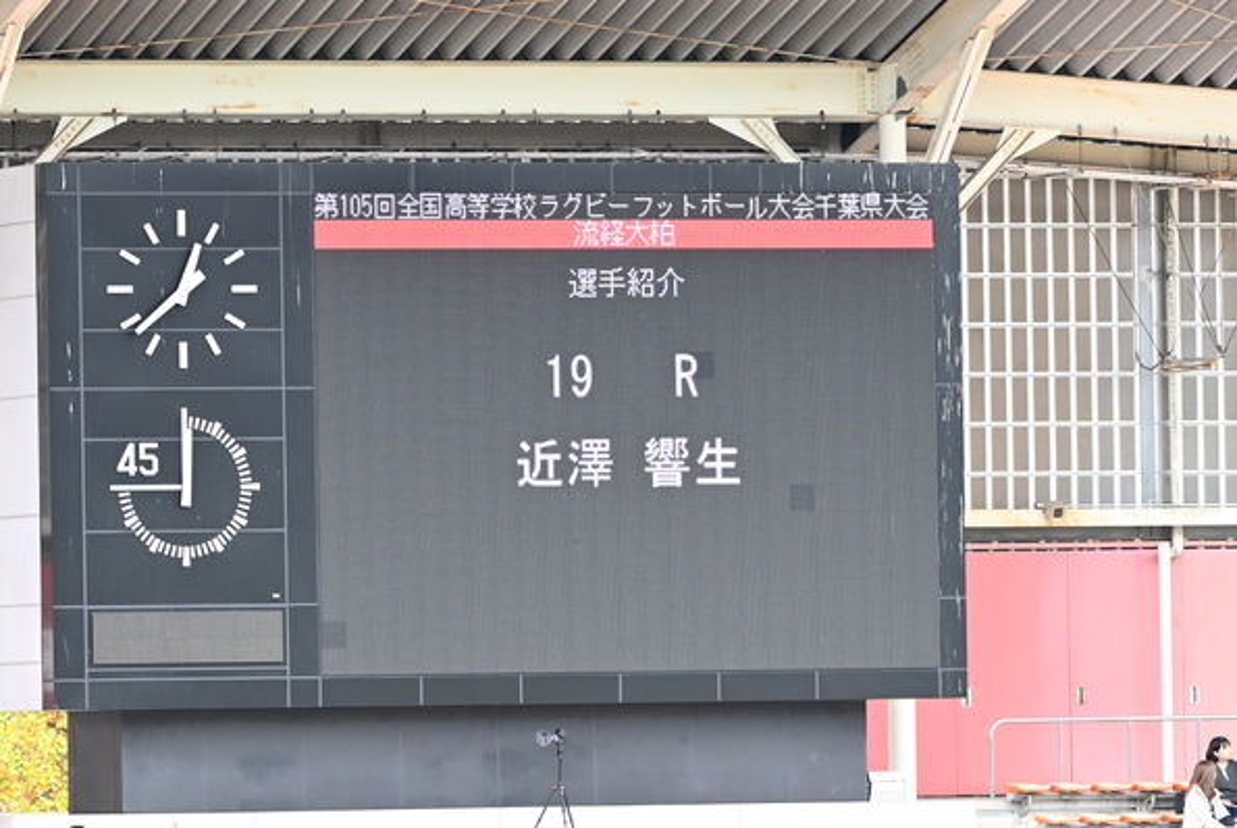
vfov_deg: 3.5
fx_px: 13414
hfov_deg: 5.3
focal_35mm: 390
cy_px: 414
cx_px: 618
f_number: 5.6
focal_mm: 260
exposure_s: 1/1250
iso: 4500
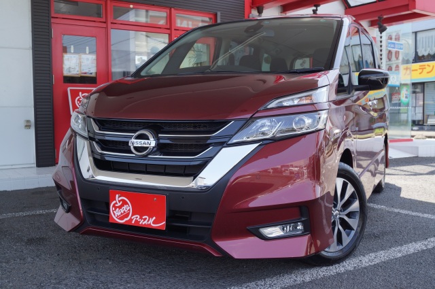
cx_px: 218
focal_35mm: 36
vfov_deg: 36.8
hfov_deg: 53.2
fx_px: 434
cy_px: 144
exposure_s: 1/125
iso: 100
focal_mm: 24
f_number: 5.6
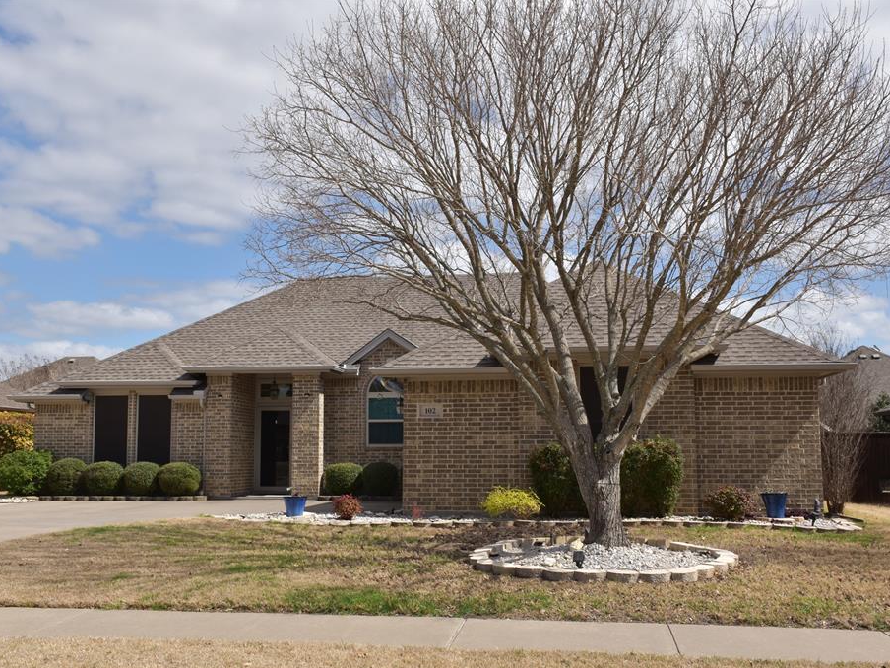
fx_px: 965
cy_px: 334
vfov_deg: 38.1
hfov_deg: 49.5
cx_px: 451
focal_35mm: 38
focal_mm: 23
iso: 100
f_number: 10
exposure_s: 1/200
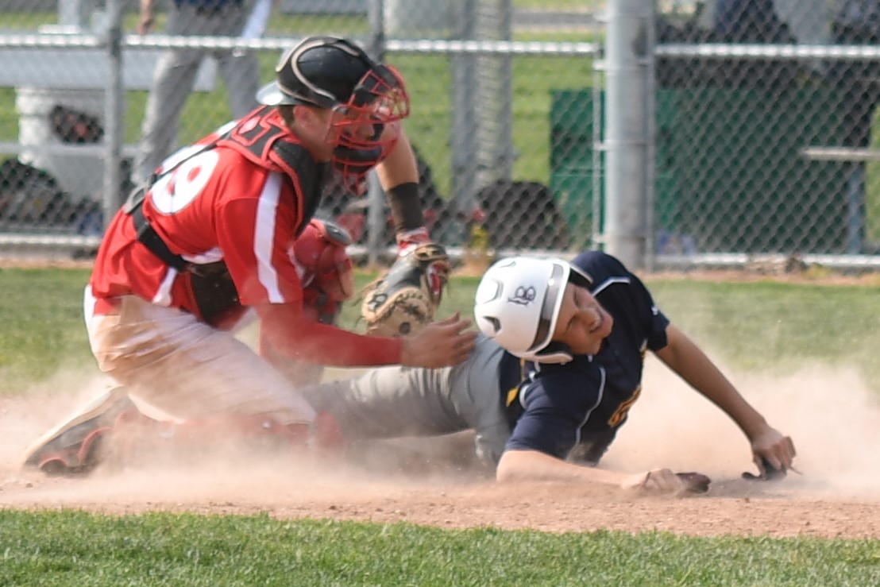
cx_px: 440
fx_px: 2567
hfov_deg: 19.5
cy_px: 294
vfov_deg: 13.0
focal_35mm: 105
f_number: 4
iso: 140
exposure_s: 1/1000
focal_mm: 70
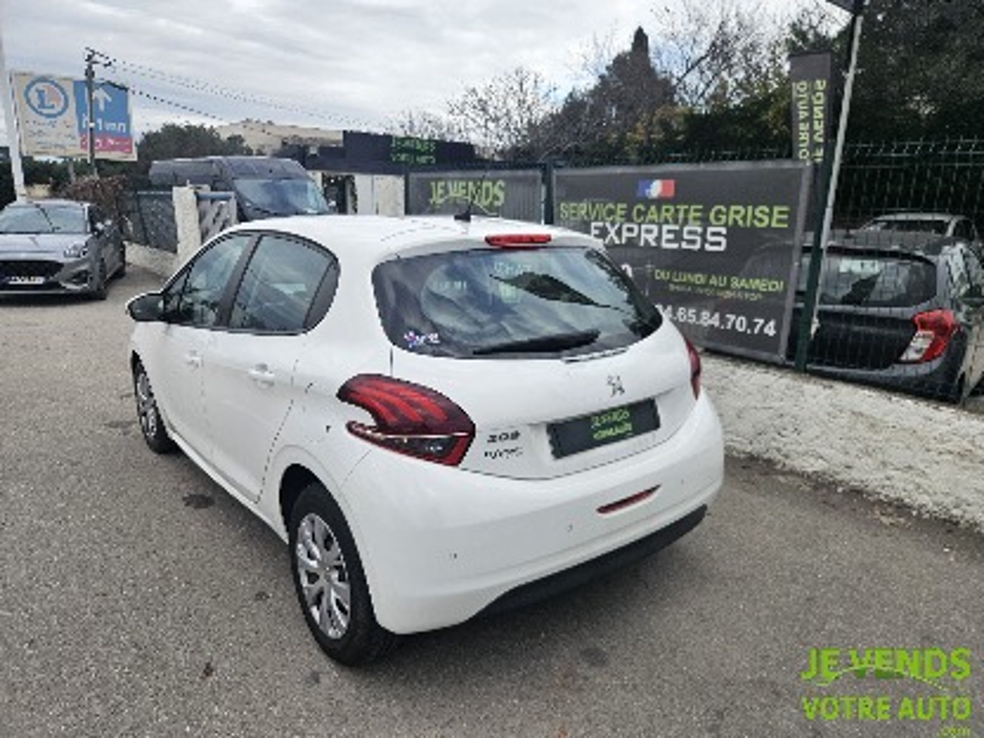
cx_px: 492
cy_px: 369
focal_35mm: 23
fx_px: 654
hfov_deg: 73.9
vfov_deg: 58.9
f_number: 1.8
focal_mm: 5.4
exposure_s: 1/1262
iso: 40
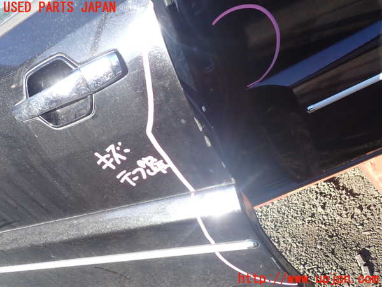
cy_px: 144
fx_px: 331
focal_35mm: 30
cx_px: 191
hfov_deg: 60.0
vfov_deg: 46.8
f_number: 3.2
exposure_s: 1/200
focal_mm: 5.4
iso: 100
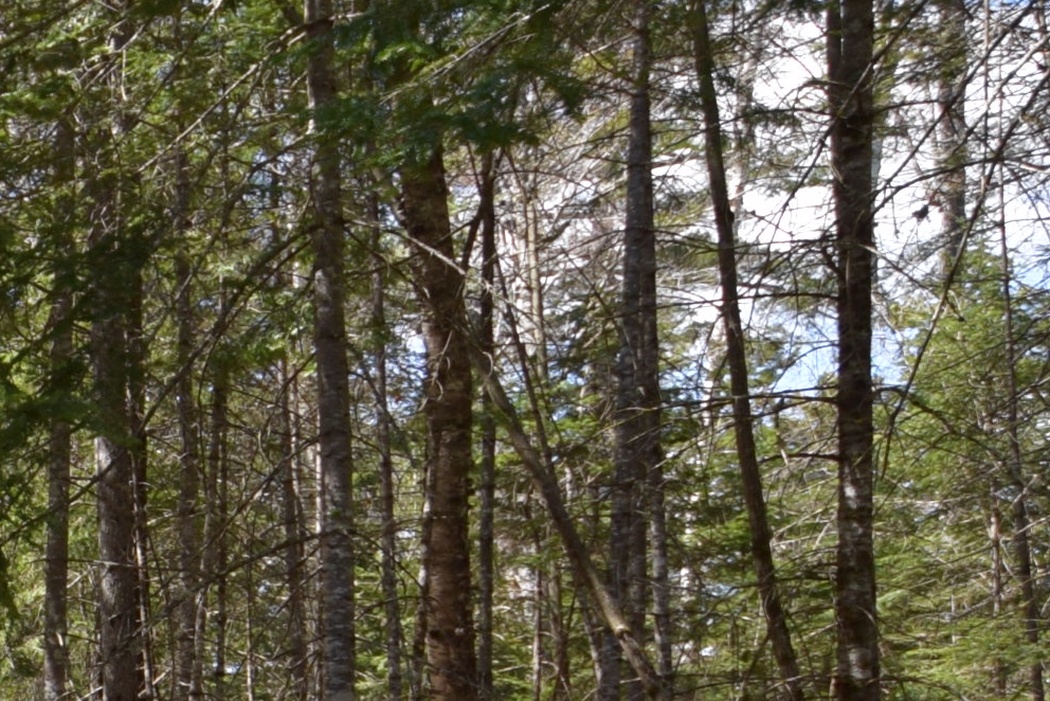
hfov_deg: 22.6
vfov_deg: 19.1
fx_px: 1984
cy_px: 811
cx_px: -633
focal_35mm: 68
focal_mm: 10
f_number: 3.5
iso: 200
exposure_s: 1/500
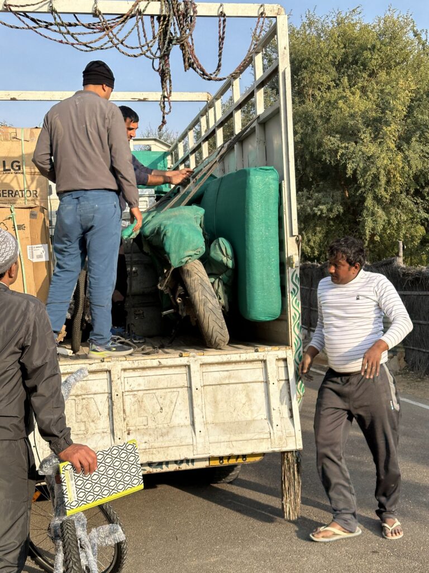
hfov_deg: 30.3
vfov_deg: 39.7
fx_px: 793
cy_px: 286
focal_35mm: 48
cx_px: 214
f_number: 1.78
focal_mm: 6.86
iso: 64
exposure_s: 1/3257
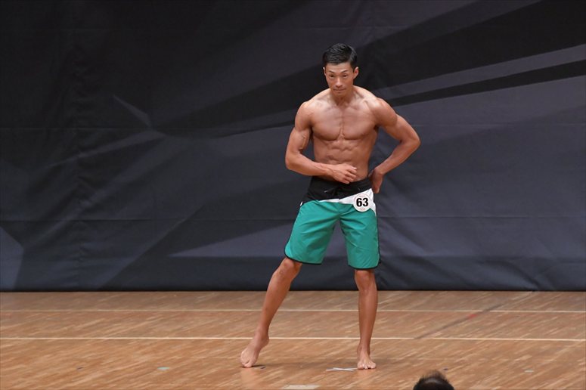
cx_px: 293
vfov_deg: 4.8
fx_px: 4637
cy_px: 195
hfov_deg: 7.2
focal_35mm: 285
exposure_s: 1/400
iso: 6400
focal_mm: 190
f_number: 5.6
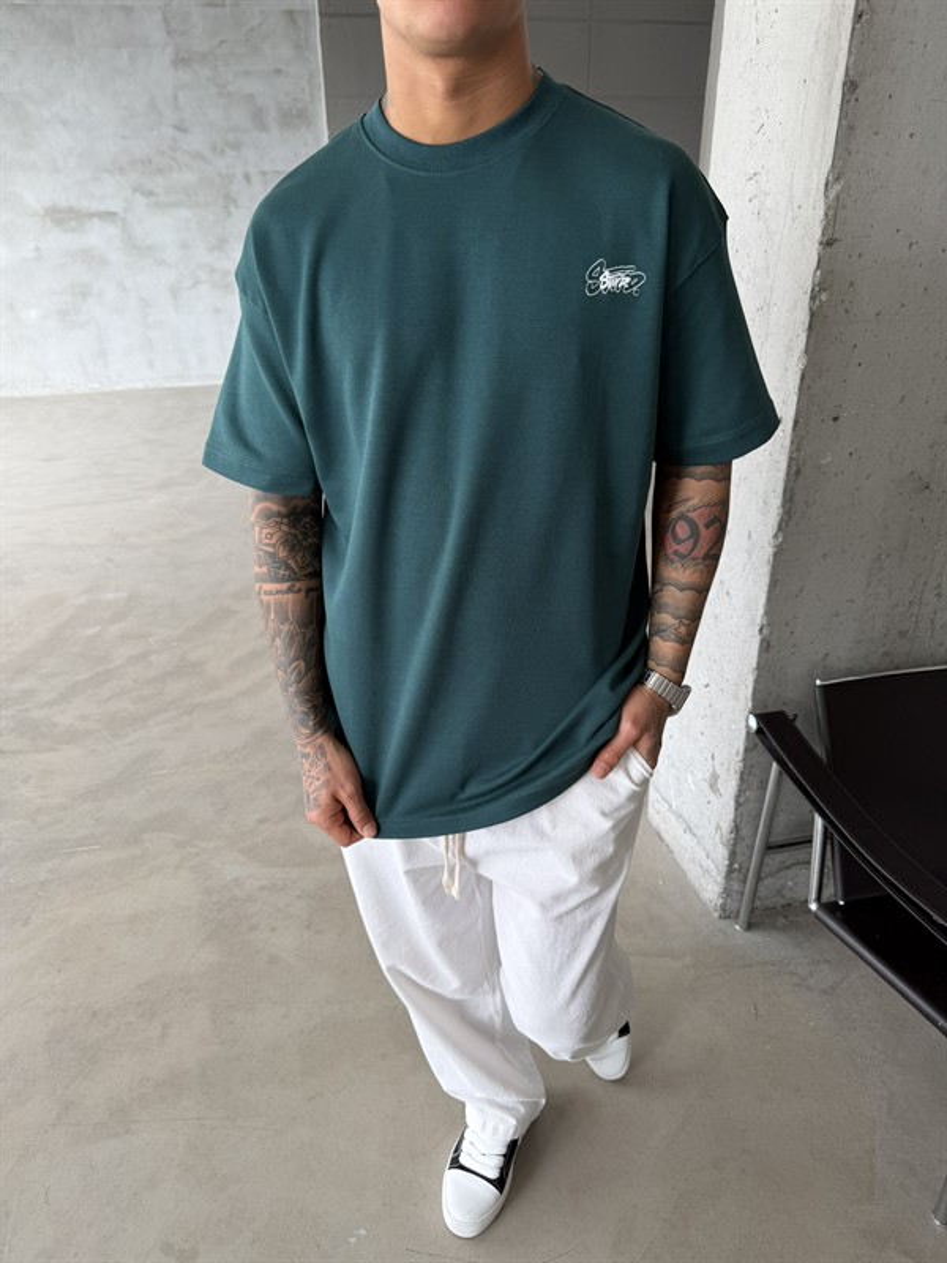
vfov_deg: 71.6
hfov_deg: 56.8
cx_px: 474
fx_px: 875
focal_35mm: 24
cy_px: 632
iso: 50
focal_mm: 6.76
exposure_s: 1/150
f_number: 1.78
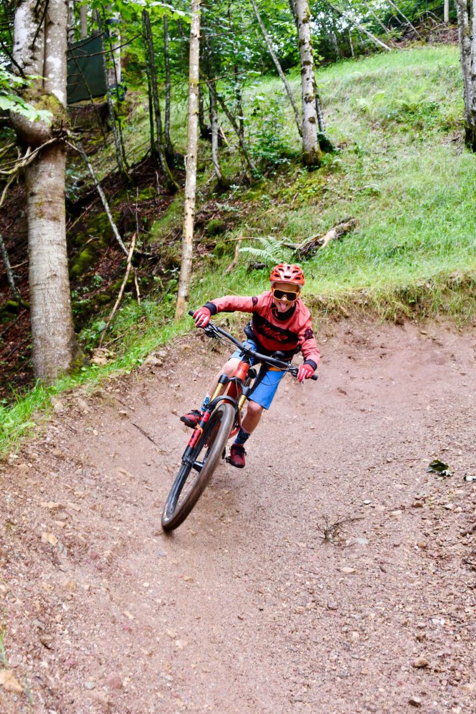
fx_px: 833
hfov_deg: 31.9
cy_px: 357
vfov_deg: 46.4
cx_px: 238
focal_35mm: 42
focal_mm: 28
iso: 400
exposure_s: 1/160
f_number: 4.5
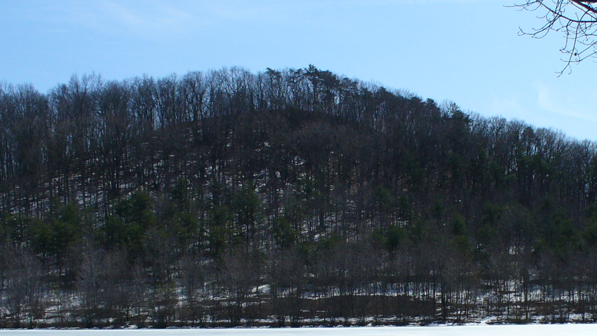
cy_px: 268
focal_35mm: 73
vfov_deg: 16.4
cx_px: 427
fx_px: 1156
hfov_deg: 28.7
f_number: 5.6
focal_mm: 6.1
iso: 80
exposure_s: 1/500
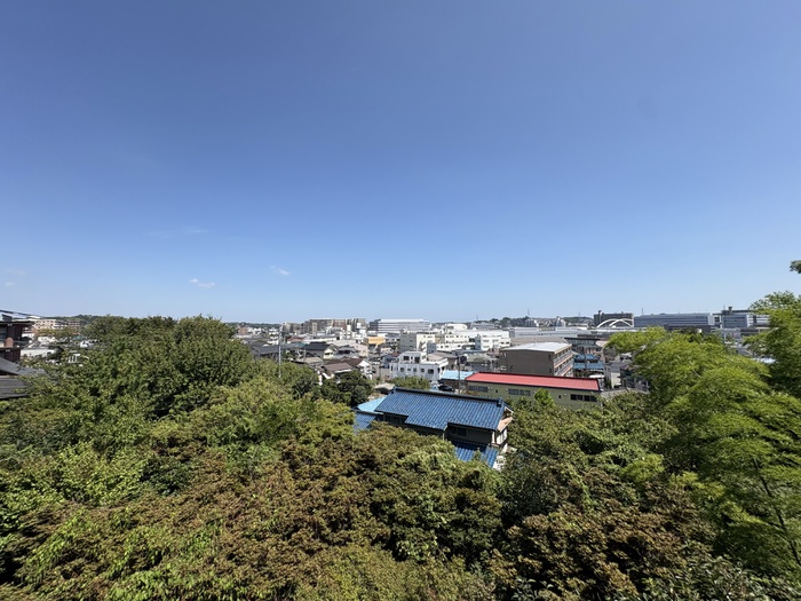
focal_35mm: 14
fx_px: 324
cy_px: 300
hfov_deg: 102.1
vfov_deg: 85.7
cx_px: 400
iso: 50
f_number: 2.2
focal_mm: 2.22
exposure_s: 1/2494
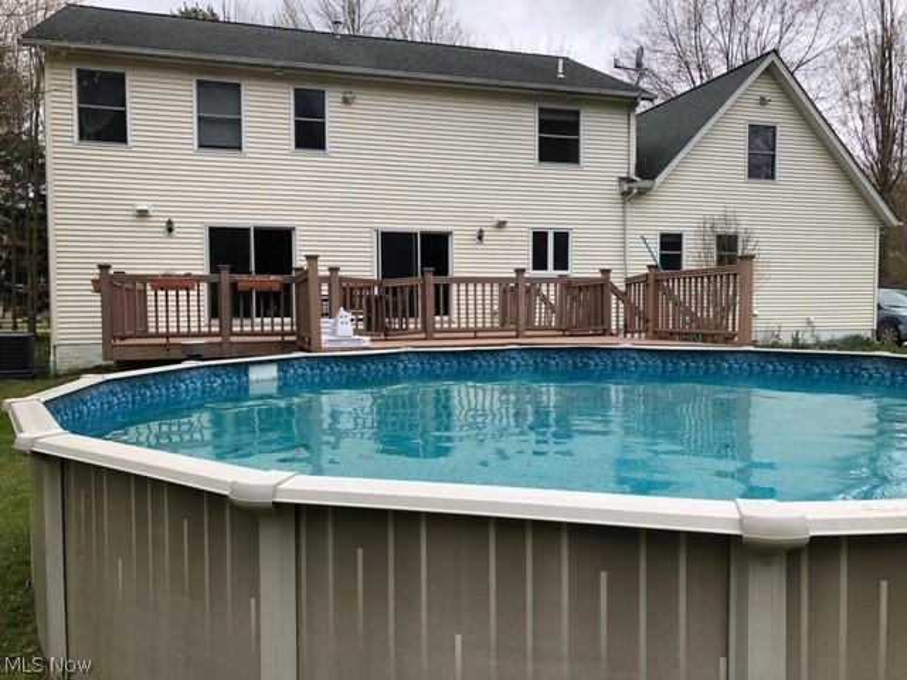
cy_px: 340
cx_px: 454
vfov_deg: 49.7
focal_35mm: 28
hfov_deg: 63.4
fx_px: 734
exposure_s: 1/657
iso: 20
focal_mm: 4
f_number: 1.8
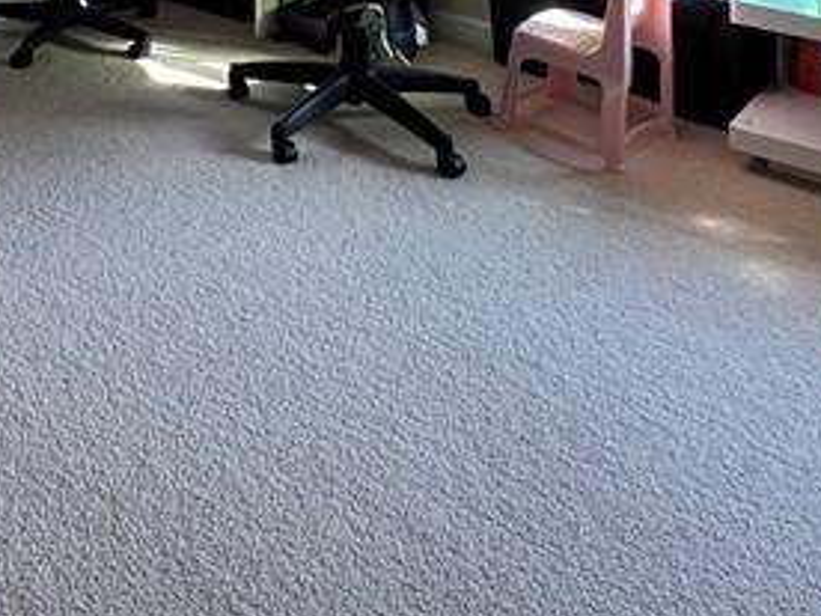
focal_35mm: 52
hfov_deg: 34.4
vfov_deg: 22.0
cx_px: 54
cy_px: -366
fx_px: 1233
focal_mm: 2.22
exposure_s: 1/120
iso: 200
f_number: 2.2
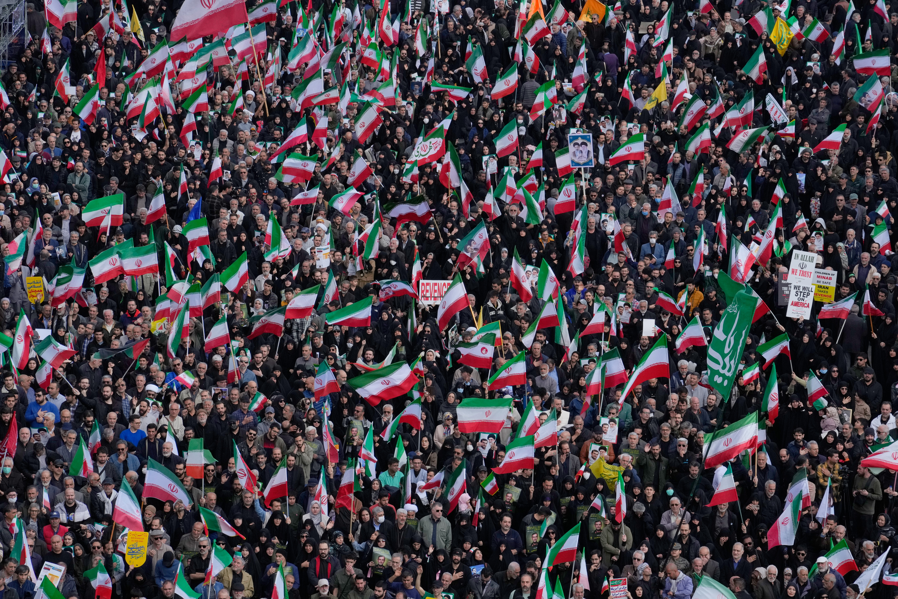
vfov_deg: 6.9
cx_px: 449
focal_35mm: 200
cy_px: 300
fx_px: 4988
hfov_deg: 10.3
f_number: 13
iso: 1000
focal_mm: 200
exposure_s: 1/1000
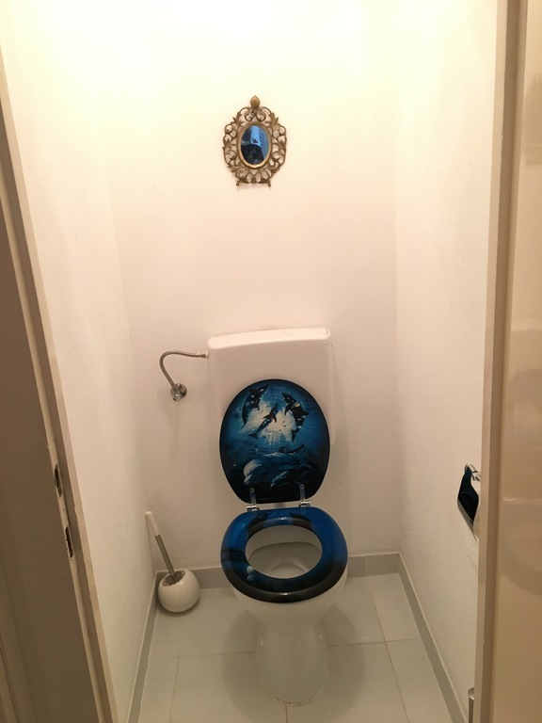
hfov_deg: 48.2
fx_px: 605
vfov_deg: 61.7
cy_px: 362
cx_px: 271
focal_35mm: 29
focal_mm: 4.15
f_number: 2.2
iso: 200
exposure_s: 1/33
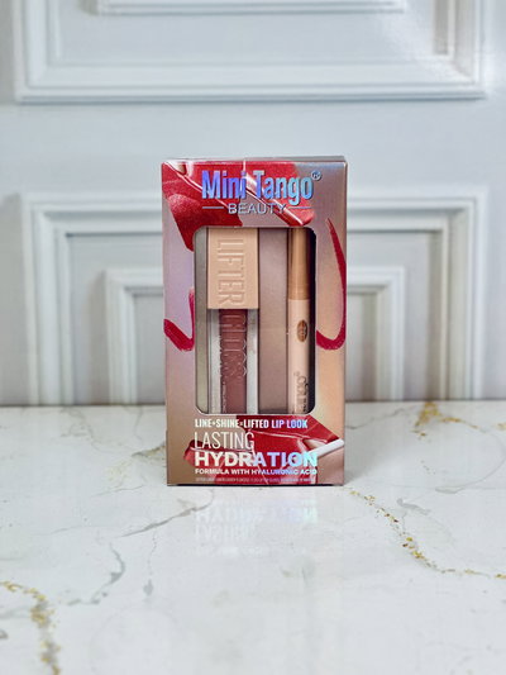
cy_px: 338
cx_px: 253
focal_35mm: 77
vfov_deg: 25.3
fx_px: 1500
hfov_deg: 19.1
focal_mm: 9
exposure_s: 1/100
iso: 100
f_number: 2.8
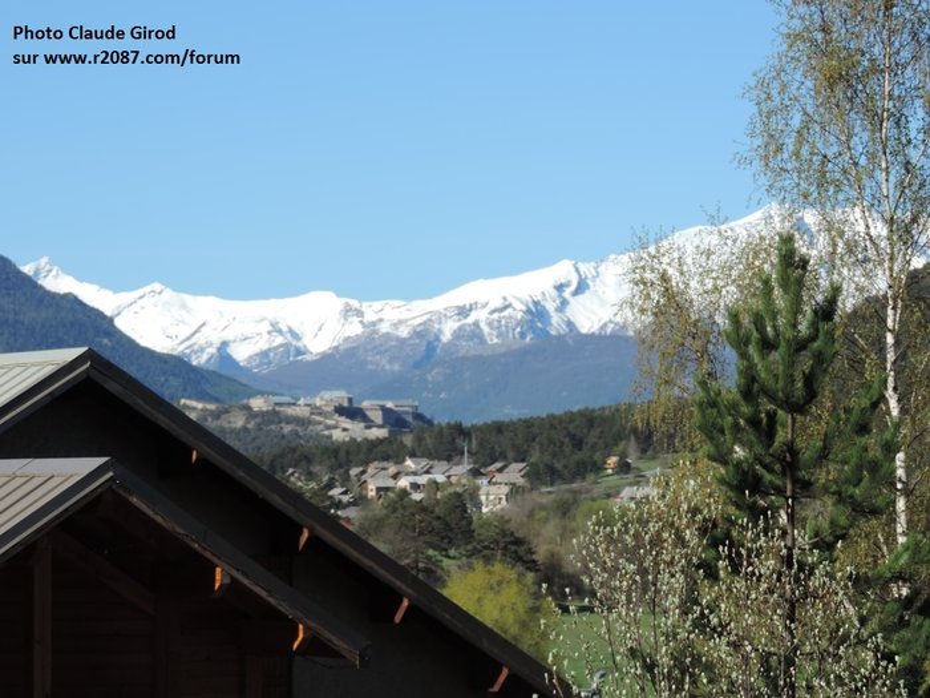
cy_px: 349
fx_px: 4164
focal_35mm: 155
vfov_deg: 9.6
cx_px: 465
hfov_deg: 12.7
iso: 80
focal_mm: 27.6
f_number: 4.4
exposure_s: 1/640
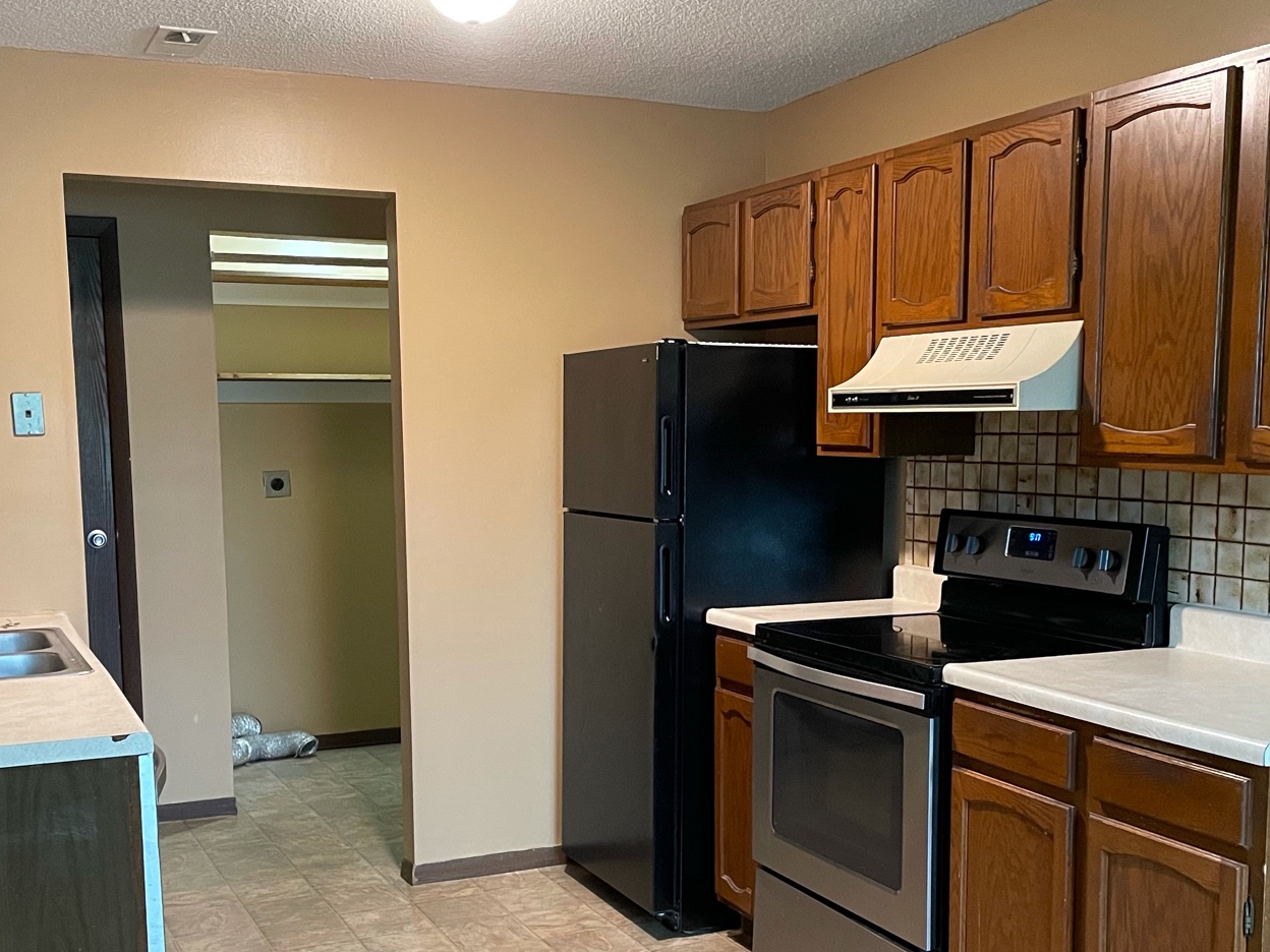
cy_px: 627
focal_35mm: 42
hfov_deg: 44.8
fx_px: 1541
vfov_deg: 34.1
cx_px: 631
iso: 500
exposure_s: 1/60
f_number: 1.6
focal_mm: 4.2
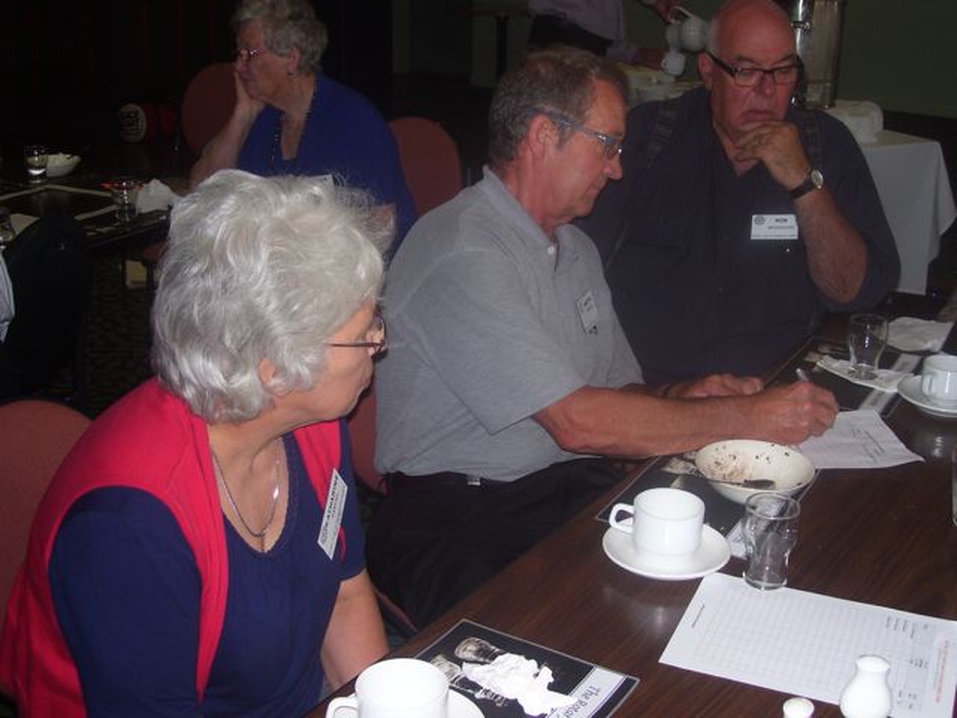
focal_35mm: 45
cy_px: 359
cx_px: 478
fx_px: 1244
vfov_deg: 32.2
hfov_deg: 42.1
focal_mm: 7.6
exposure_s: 1/60
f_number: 3
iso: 80
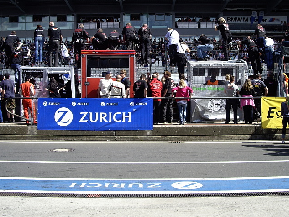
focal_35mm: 48
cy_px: 81
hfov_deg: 39.6
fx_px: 401
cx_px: 163
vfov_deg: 30.1
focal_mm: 7.9
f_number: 5.6
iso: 50
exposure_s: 1/160
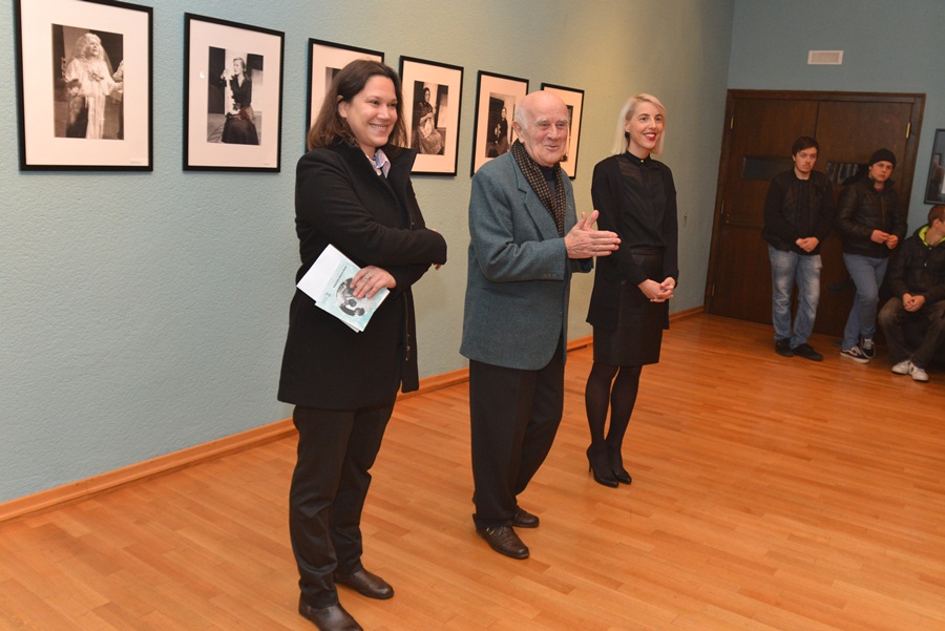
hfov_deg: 58.7
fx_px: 840
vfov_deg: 41.2
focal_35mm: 32
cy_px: 316
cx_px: 472
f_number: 5.6
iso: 1600
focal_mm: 32
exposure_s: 1/125
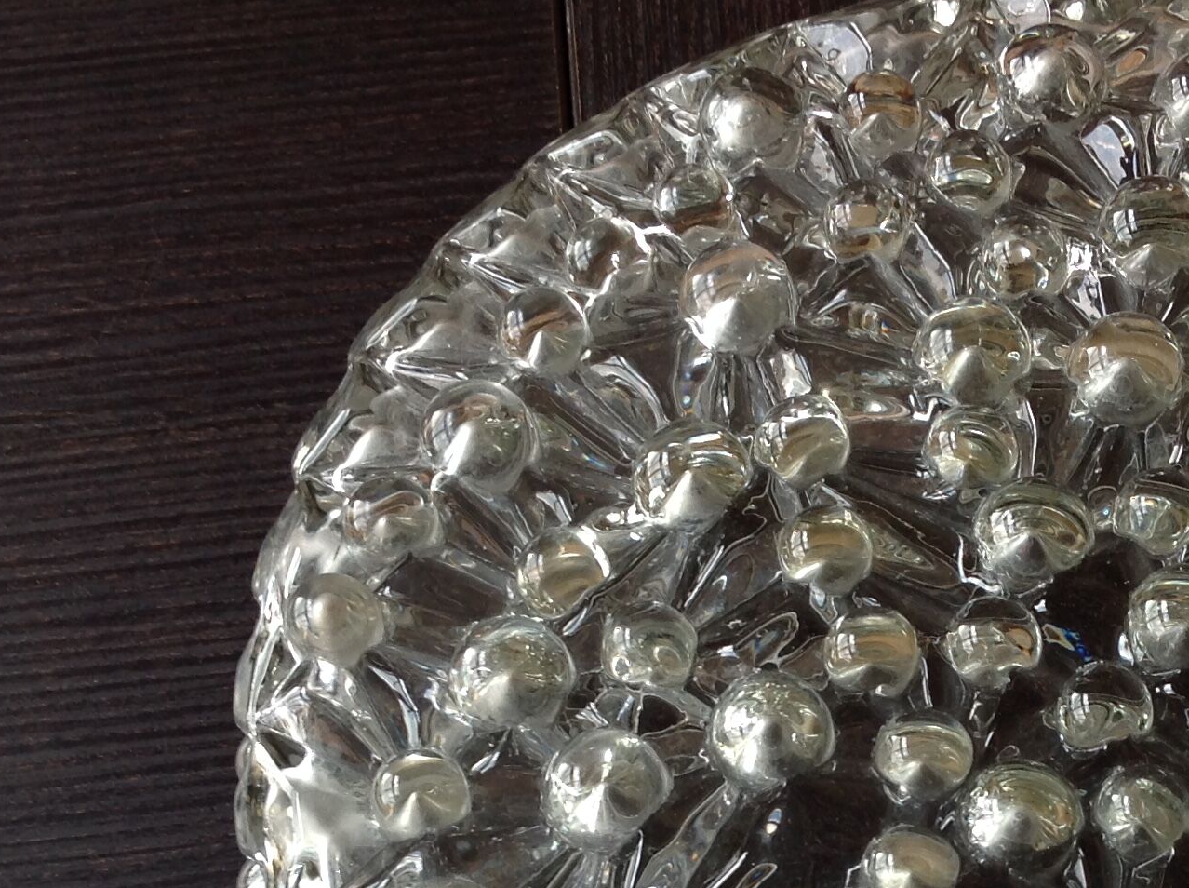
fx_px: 2435
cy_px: 824
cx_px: 912
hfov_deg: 27.0
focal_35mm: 71
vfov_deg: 20.2
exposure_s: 1/17
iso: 50
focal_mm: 4.28
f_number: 2.4
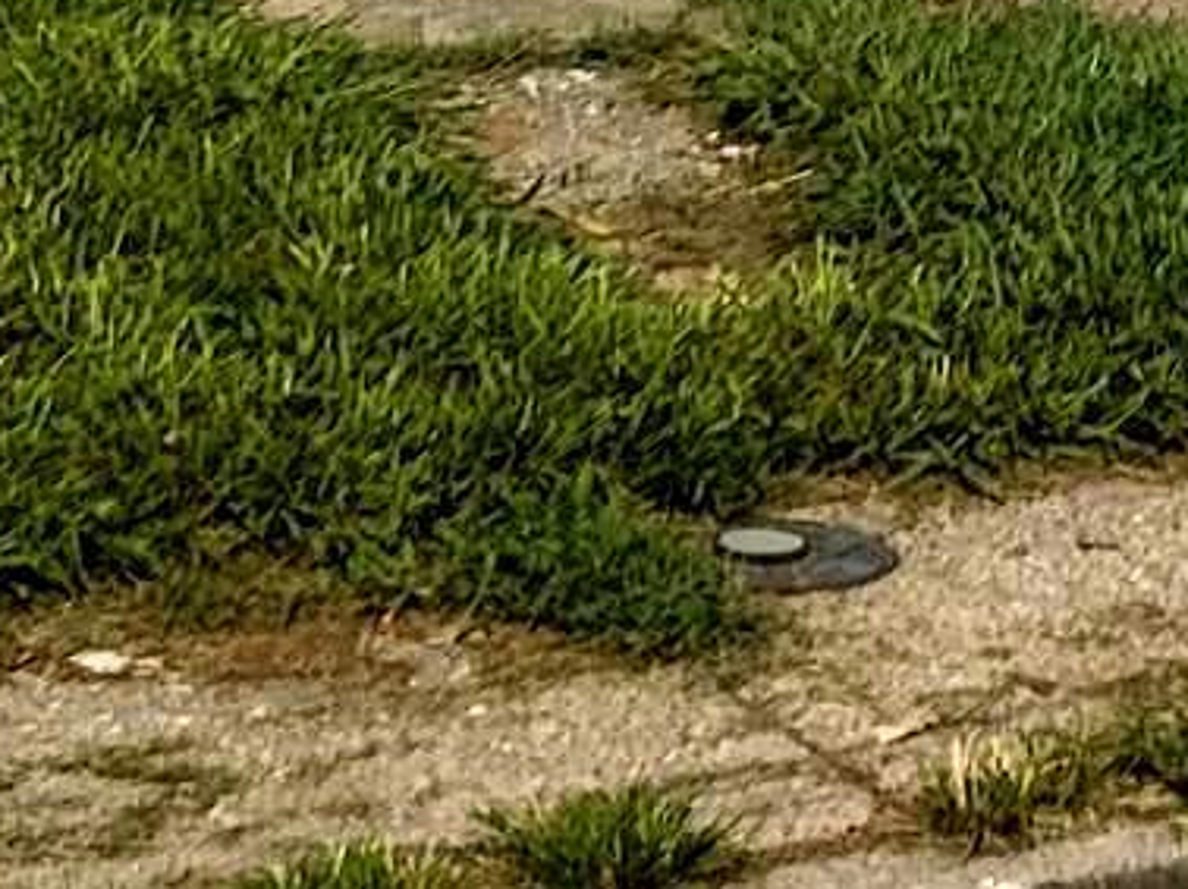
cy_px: -1505
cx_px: 1722
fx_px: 4836
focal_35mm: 141
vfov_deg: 9.1
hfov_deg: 13.3
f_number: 1.8
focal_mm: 4.25
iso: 50
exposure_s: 1/6318
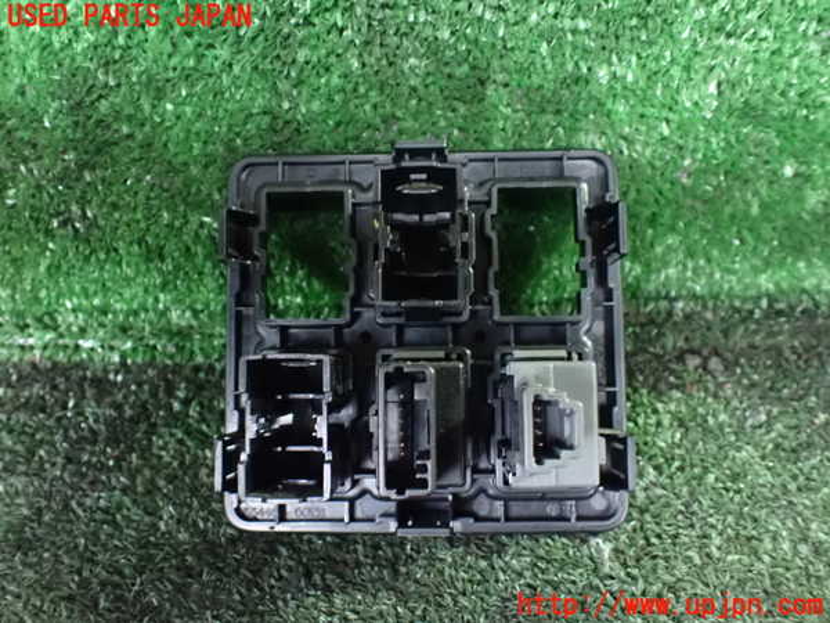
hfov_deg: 60.0
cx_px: 415
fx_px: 719
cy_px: 312
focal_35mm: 30
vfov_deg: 46.8
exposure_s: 1/25
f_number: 2.3
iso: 1600
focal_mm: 5.4
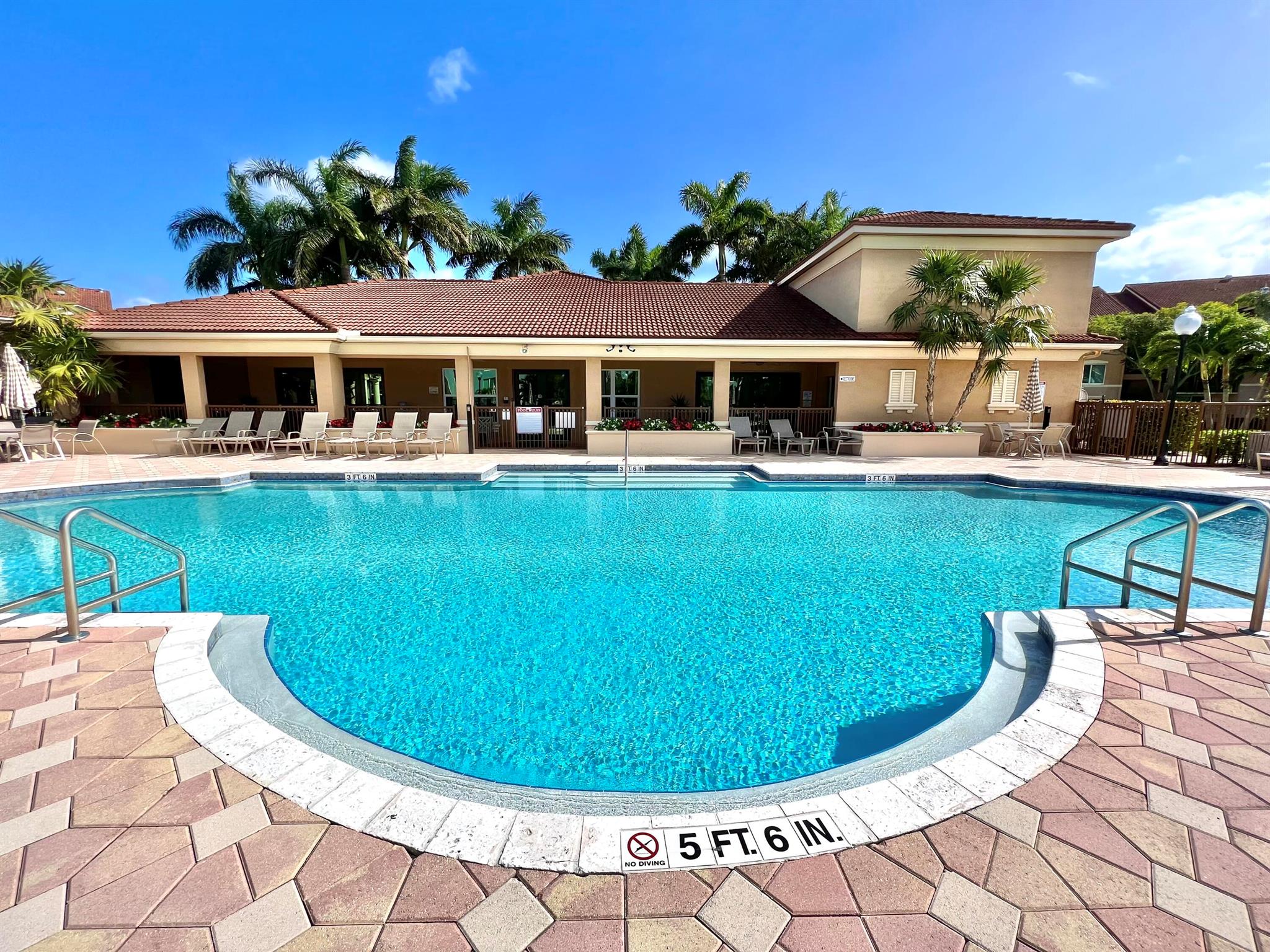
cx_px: 635
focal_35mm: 13
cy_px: 476
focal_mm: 1.57
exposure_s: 1/1553
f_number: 1.8
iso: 32
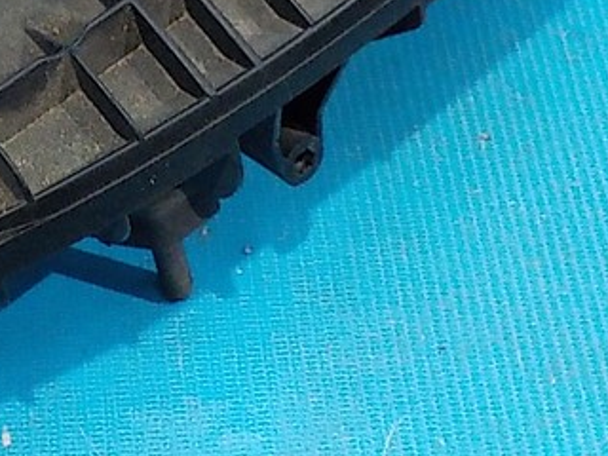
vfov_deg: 14.6
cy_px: -173
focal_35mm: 96
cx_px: 93
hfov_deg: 20.1
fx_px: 1686
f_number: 3.3
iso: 400
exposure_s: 1/30
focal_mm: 4.1
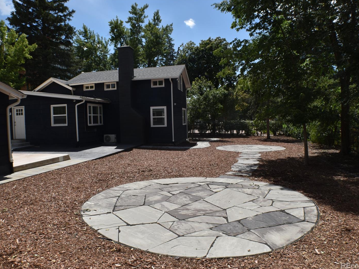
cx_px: 178
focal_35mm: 35
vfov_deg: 41.2
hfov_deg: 53.2
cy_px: 135
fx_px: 358
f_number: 11
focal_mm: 21
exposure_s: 1/200
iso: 100
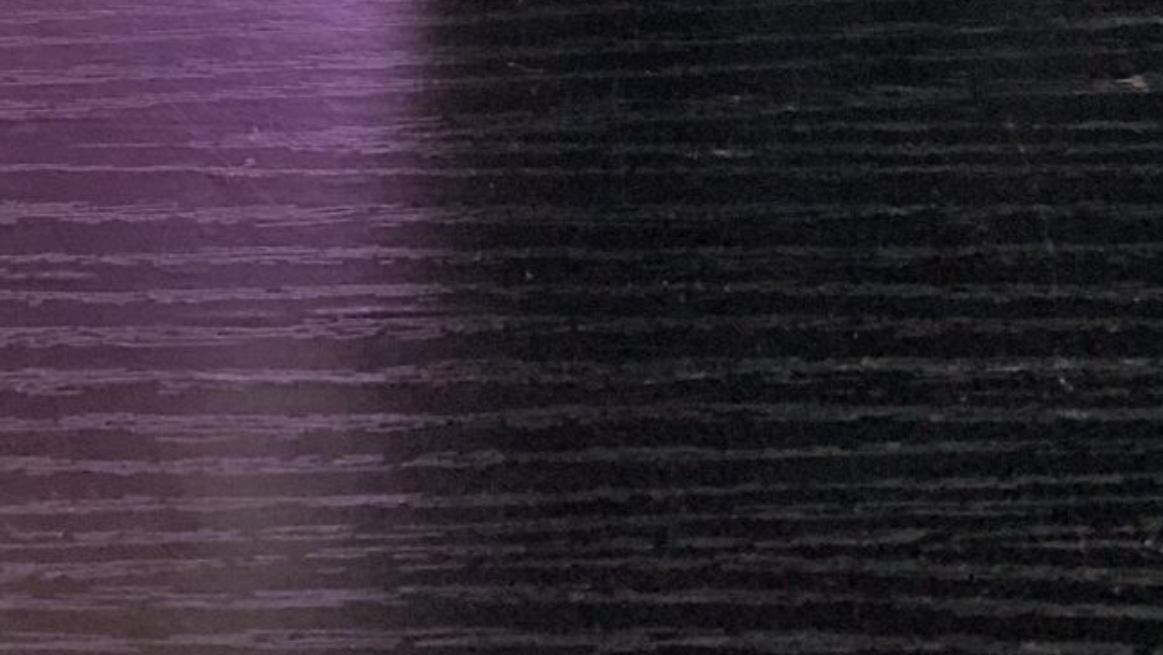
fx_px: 3454
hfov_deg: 18.2
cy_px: -1449
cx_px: -219
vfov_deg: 8.6
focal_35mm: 112
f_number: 1.8
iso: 100
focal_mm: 4.25
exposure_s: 1/100
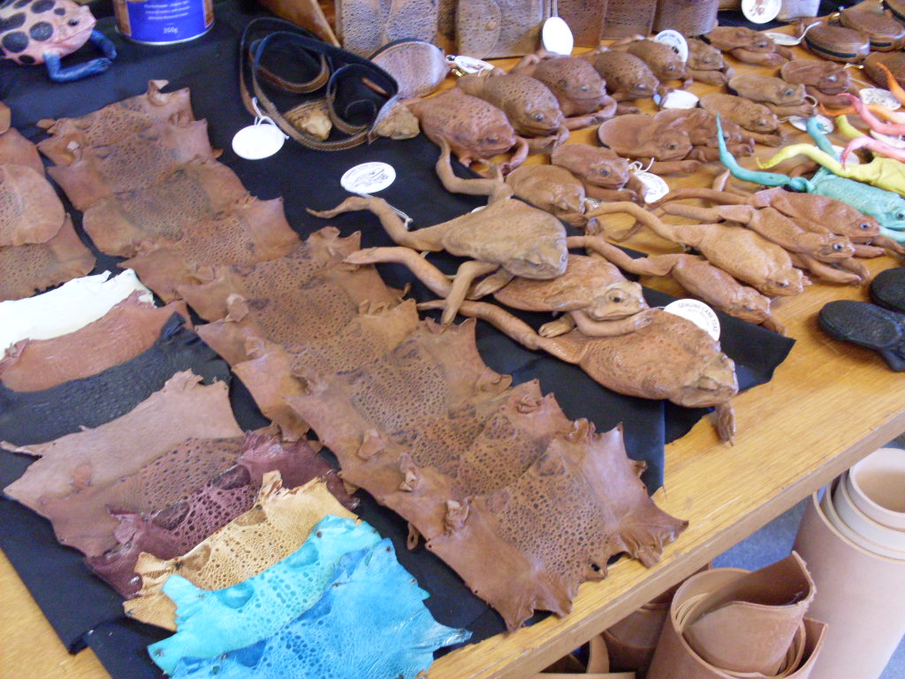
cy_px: 340
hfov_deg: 49.0
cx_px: 452
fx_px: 993
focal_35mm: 38
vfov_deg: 37.7
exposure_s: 1/8
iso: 200
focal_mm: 6.3
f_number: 2.8
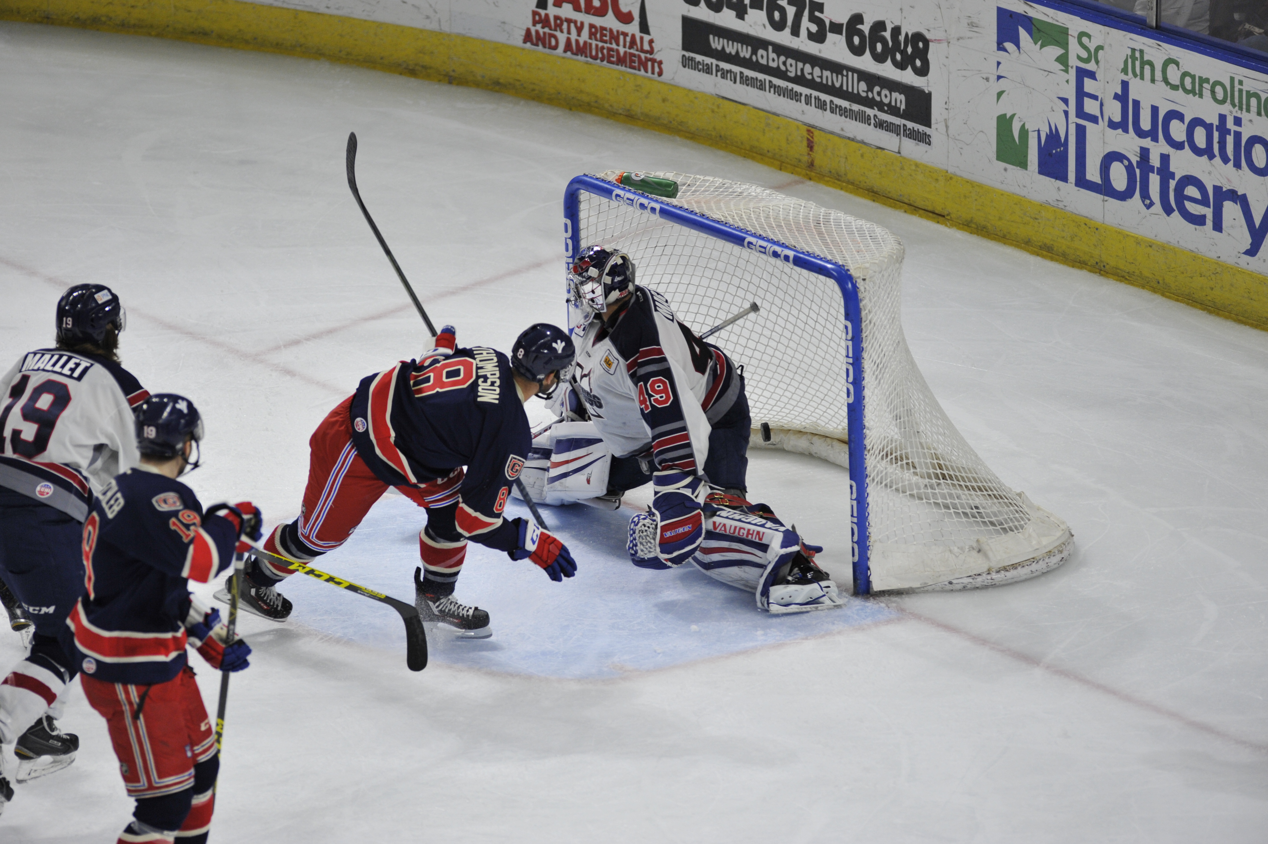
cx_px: 634
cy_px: 422
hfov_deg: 6.9
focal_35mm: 300
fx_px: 10560
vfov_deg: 4.6
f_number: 4
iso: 1600
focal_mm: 300
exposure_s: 1/800
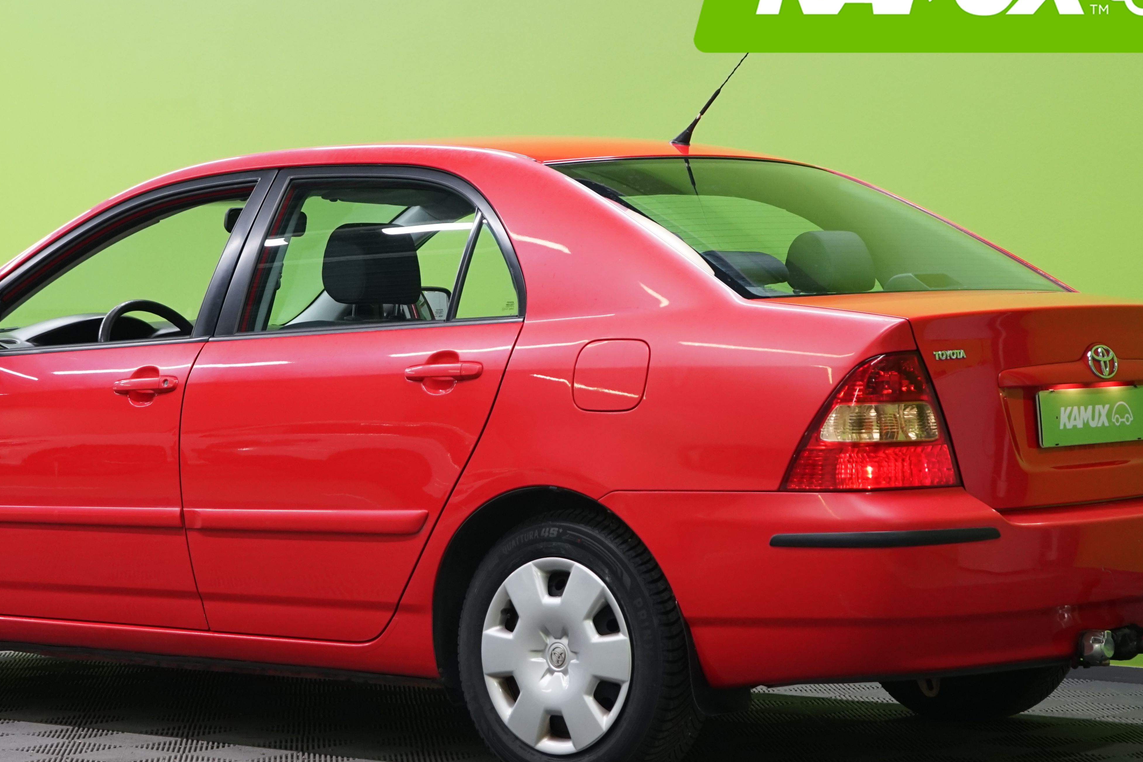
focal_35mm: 101
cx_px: 474
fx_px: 3206
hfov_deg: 20.2
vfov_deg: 13.5
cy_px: 429
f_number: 5.6
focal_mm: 66
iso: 1250
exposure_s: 1/50
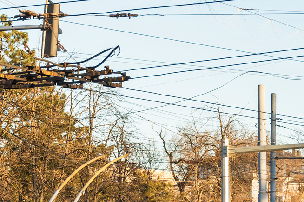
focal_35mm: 179
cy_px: 227
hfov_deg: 11.4
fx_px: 1511
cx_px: 2
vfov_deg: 7.6
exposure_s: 1/200
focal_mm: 52
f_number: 5
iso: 140
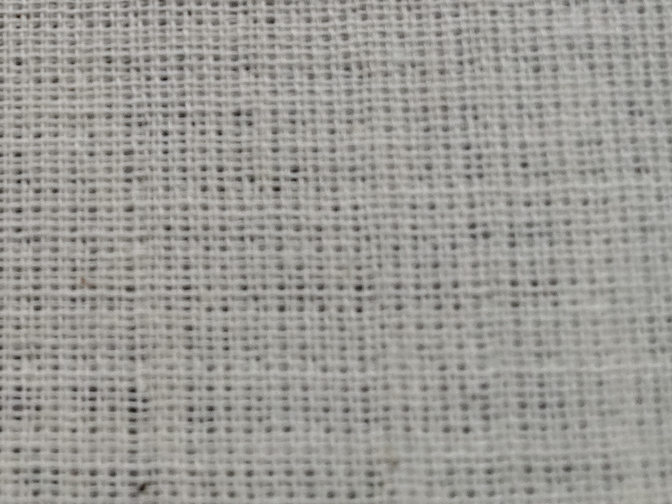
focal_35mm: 54
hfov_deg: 33.9
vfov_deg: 25.5
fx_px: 1048
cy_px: -13
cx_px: 90
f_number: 2
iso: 250
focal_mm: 2.78
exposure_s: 1/100
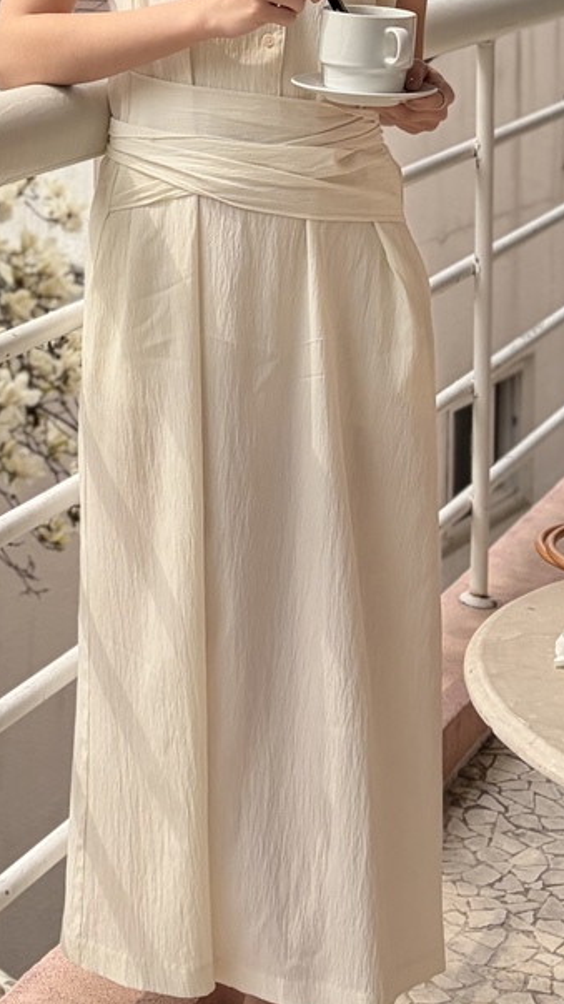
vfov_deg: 43.7
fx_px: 1250
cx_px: 113
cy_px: 519
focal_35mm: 47
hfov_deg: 25.0
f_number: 1.6
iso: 50
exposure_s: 1/3623
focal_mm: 5.96
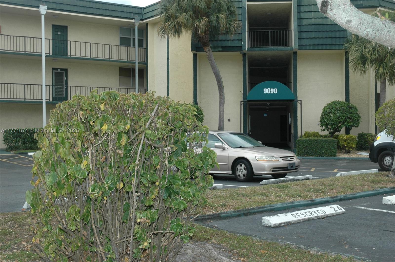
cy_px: 131
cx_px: 198
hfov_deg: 38.9
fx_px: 559
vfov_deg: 26.4
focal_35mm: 51
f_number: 9
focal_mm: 34
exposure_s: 1/320
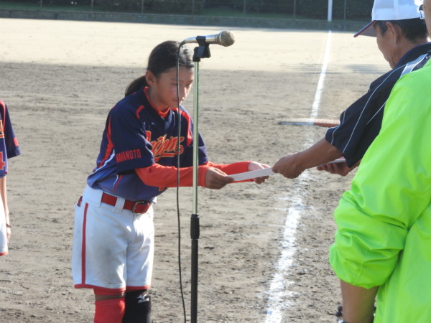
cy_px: 162
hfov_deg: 13.2
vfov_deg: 9.9
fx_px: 1868
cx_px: 216
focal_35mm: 150
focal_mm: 26.9
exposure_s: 1/160
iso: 100
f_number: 5.2
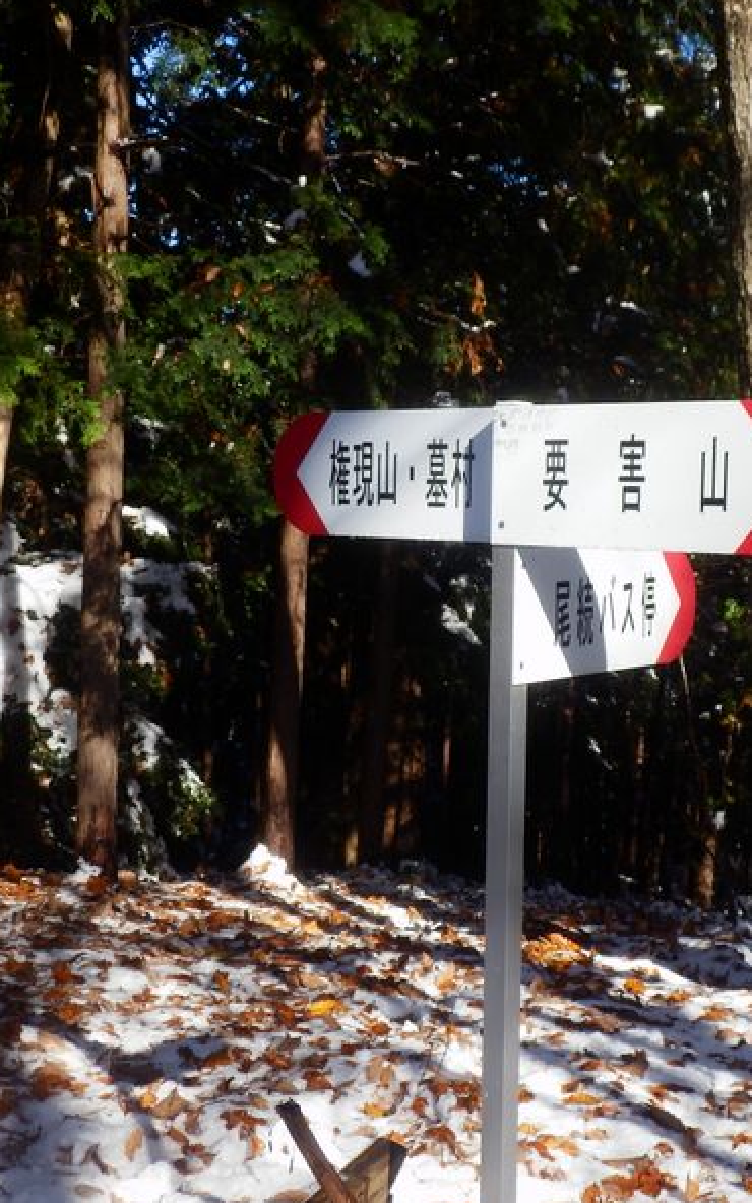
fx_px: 1738
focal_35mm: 53
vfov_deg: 38.2
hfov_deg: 24.3
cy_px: 602
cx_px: 504
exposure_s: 1/400
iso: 80
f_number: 3.9
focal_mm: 6.6
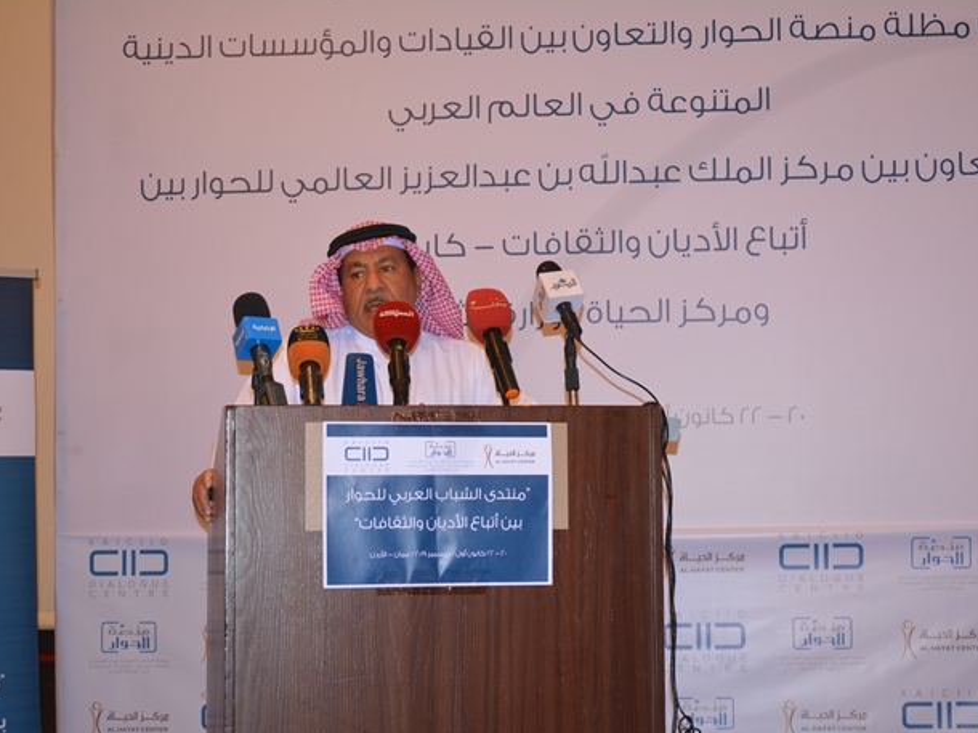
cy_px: 379
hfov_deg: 28.6
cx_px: 544
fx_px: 1920
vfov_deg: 21.6
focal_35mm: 68
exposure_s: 1/60
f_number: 5
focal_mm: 40
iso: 1100
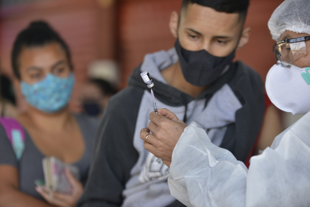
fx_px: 1119
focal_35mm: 130
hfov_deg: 15.8
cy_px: 104
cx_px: 155
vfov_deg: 10.5
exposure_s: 1/640
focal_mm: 130
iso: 800
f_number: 3.5
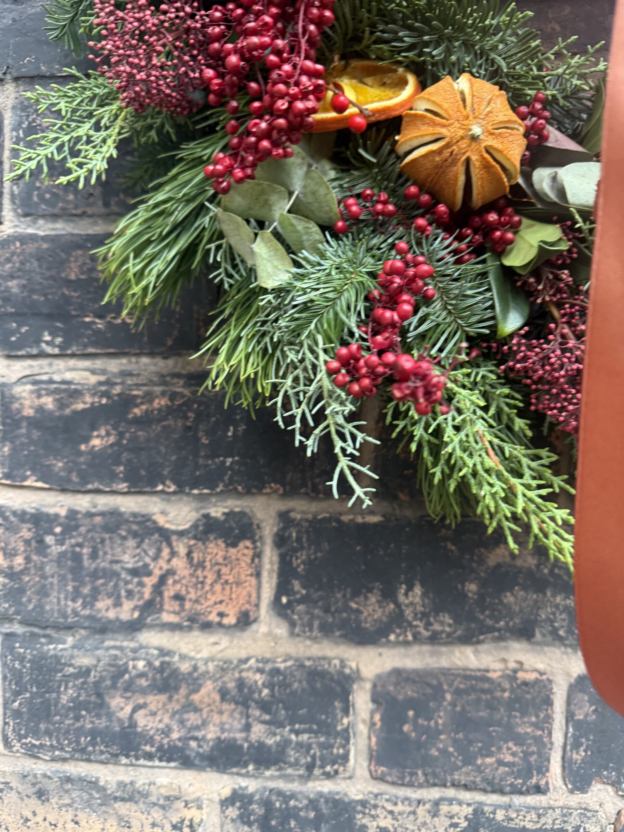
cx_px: 312
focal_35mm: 24
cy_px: 416
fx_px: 577
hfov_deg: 56.8
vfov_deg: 71.6
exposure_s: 1/112
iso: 200
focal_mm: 6.76
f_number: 1.78
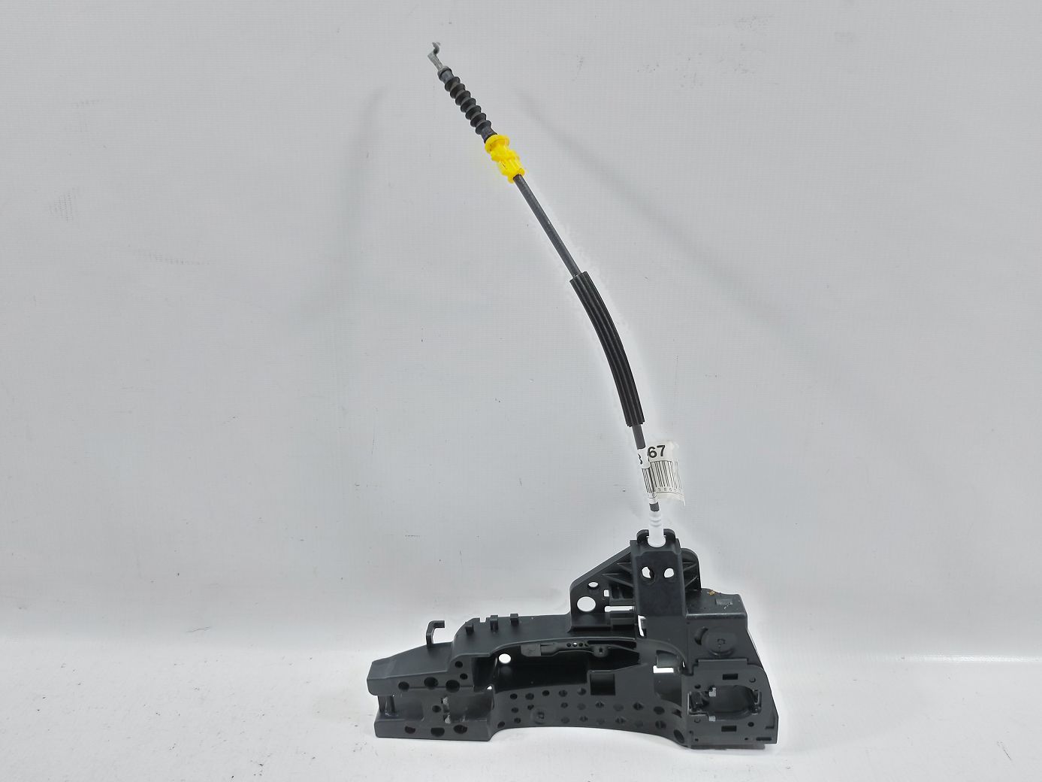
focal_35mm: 24
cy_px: 391
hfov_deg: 71.6
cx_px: 521
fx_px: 722
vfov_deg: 56.8
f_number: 1.8
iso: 100
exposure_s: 1/50
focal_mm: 5.23
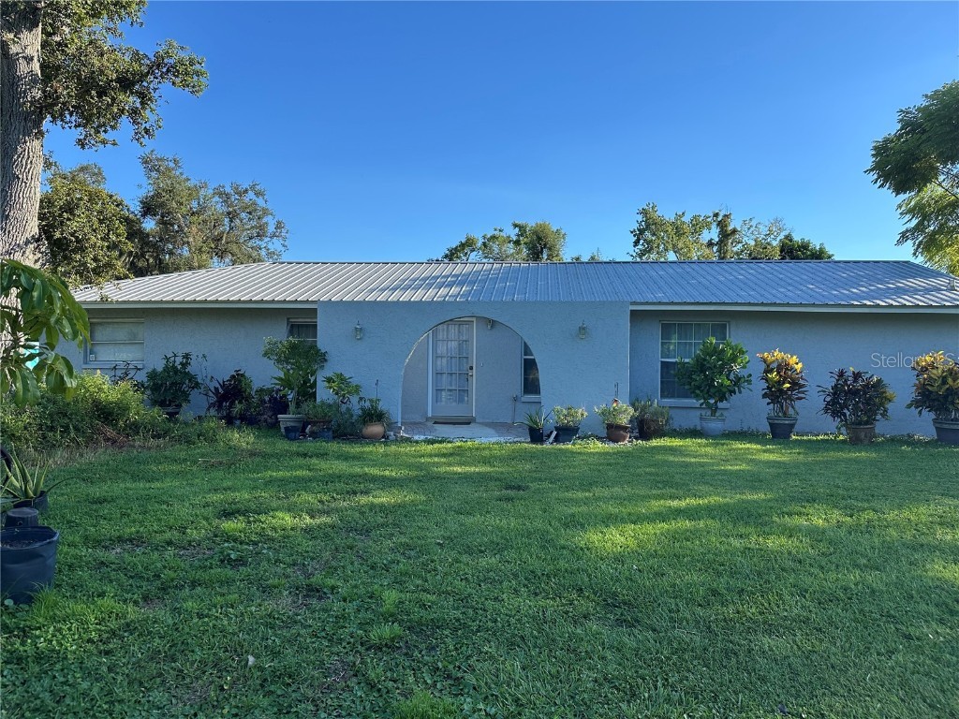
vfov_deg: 56.8
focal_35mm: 24
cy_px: 360
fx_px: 665
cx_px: 480
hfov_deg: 71.6
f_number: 1.78
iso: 80
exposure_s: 1/2028
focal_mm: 6.86
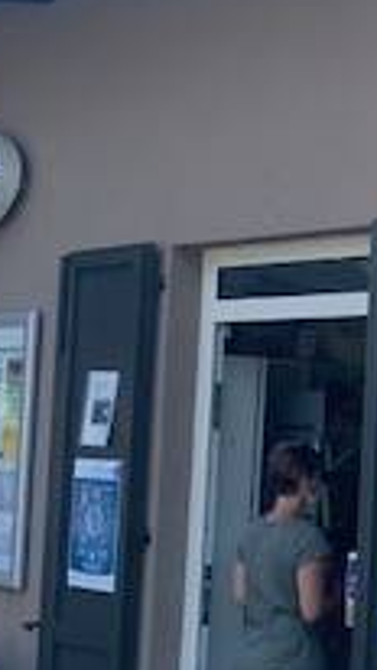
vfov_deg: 24.2
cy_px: 345
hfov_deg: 12.8
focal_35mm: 88
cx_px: 627
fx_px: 1563
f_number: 1.8
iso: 25
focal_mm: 4.25
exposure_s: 1/459
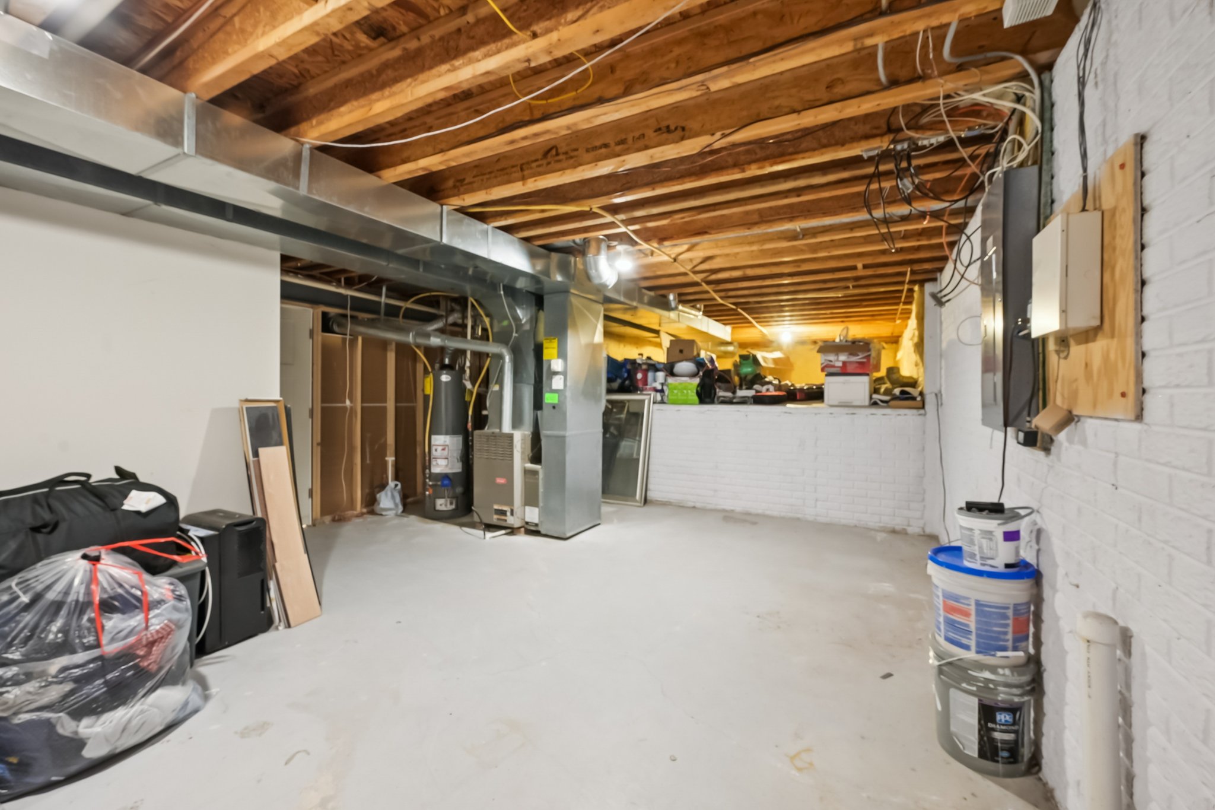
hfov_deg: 104.3
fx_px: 472
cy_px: 405
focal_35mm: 14
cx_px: 608
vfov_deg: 81.2
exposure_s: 1/2.5
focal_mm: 14
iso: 500
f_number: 8
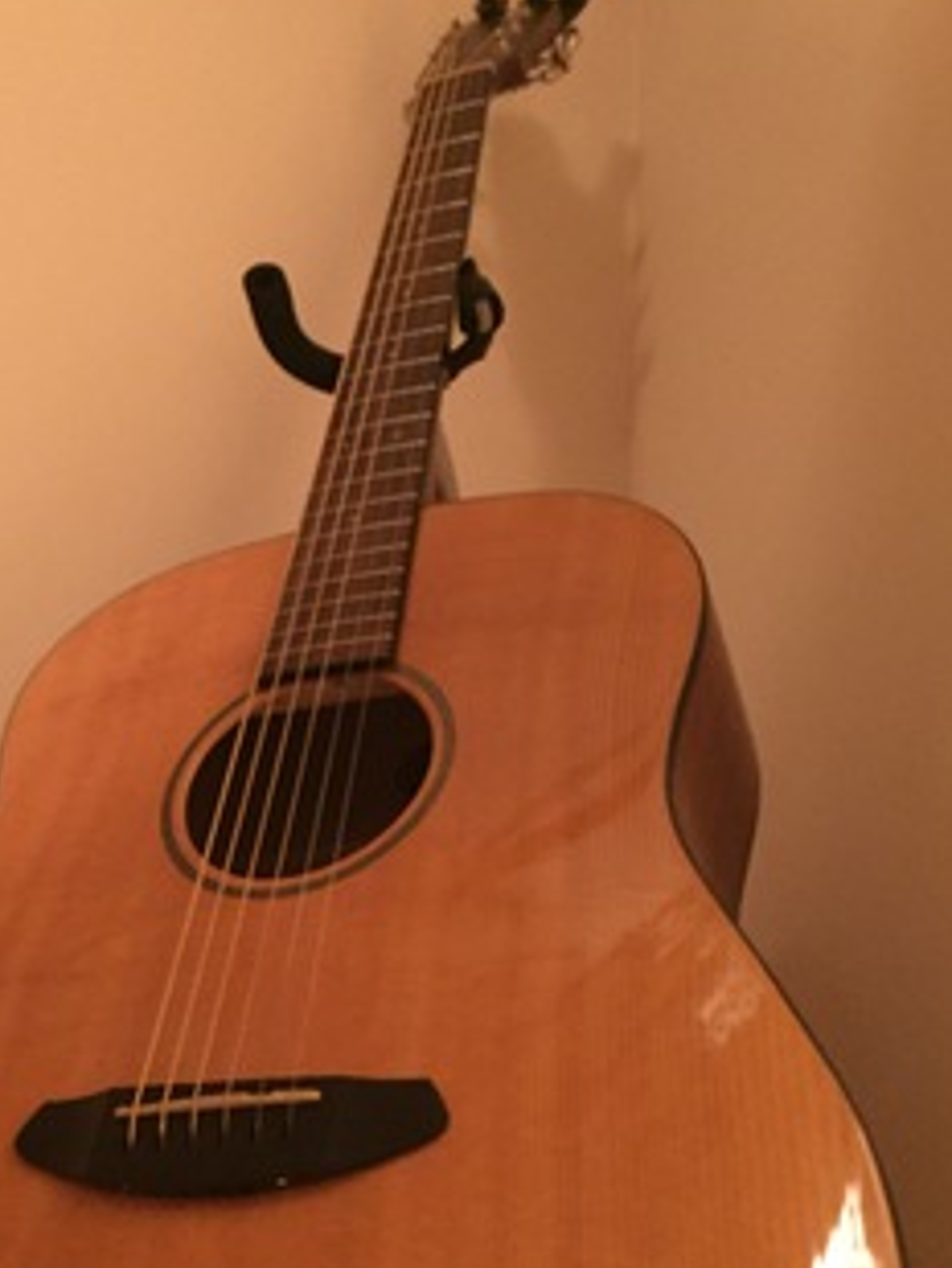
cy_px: 796
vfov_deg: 41.7
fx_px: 1649
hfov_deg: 32.0
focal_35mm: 45
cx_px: 336
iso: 800
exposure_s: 1/15
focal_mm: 4.15
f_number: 2.2
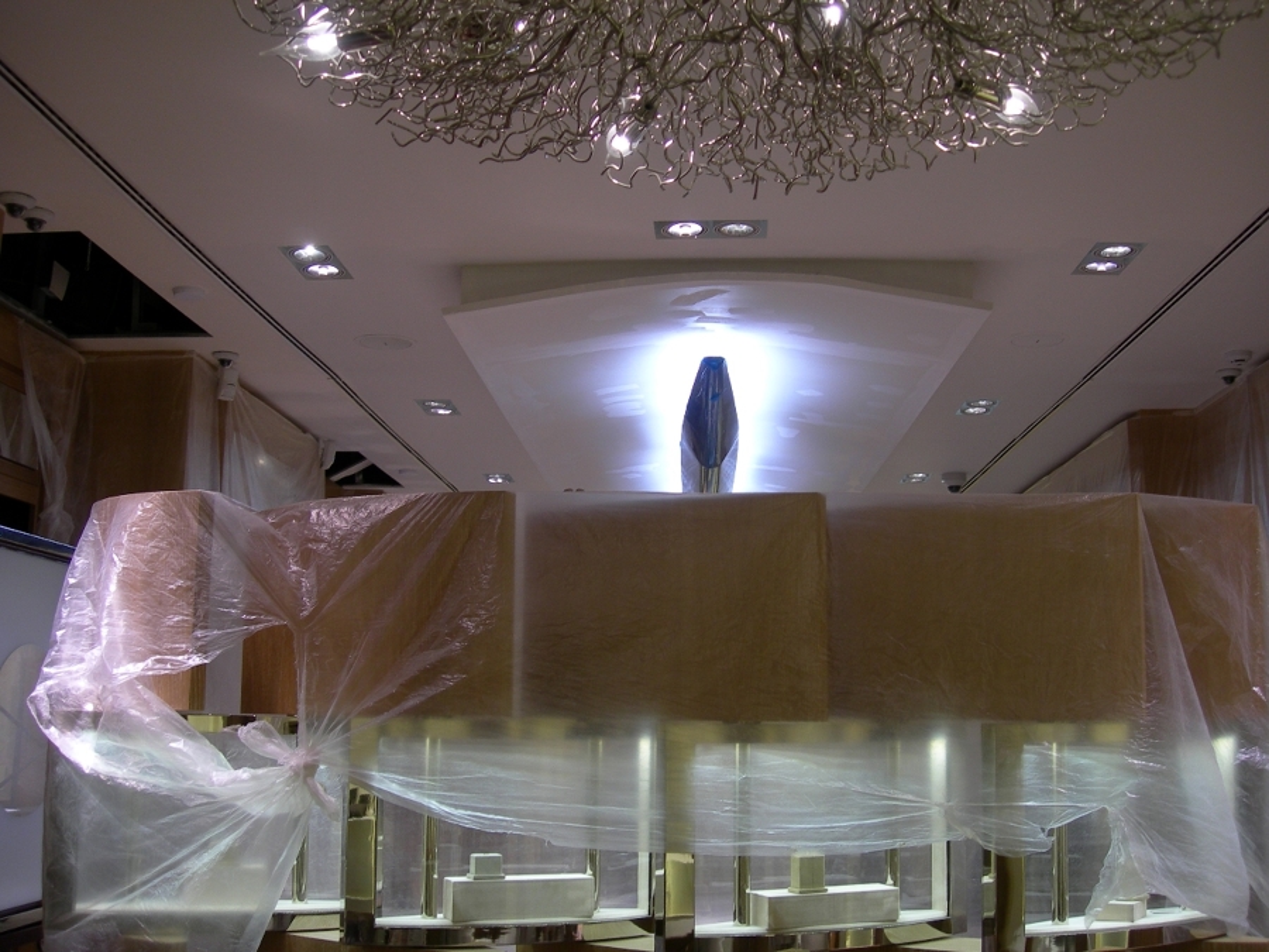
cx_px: 634
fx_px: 1393
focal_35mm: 38
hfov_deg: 49.0
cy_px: 476
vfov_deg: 37.7
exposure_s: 1/33.7
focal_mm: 7.8
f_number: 2.8
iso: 50
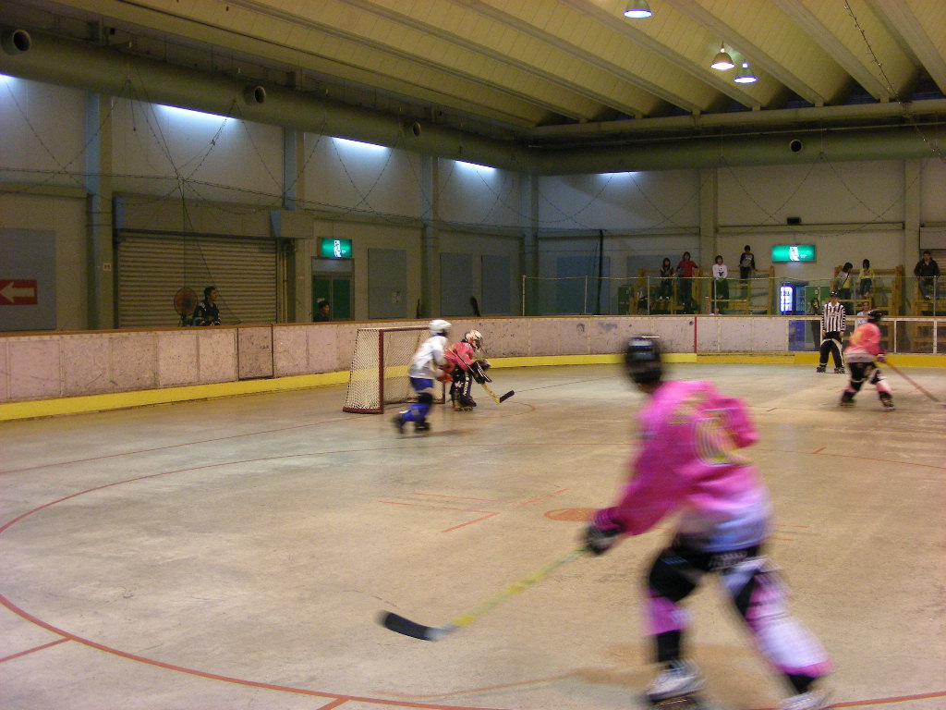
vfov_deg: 35.1
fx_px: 1120
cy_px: 355
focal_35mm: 41
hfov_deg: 45.8
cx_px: 473
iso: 200
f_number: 3.5
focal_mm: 6.8
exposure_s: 1/25.6
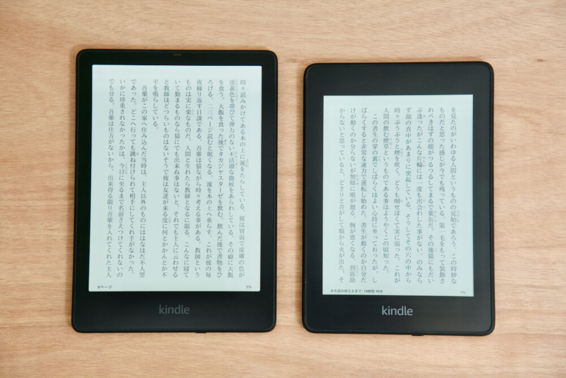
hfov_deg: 19.5
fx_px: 1651
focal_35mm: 105
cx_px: 283
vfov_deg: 13.0
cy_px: 189
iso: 800
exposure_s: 1/60
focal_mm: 70
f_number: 5.6
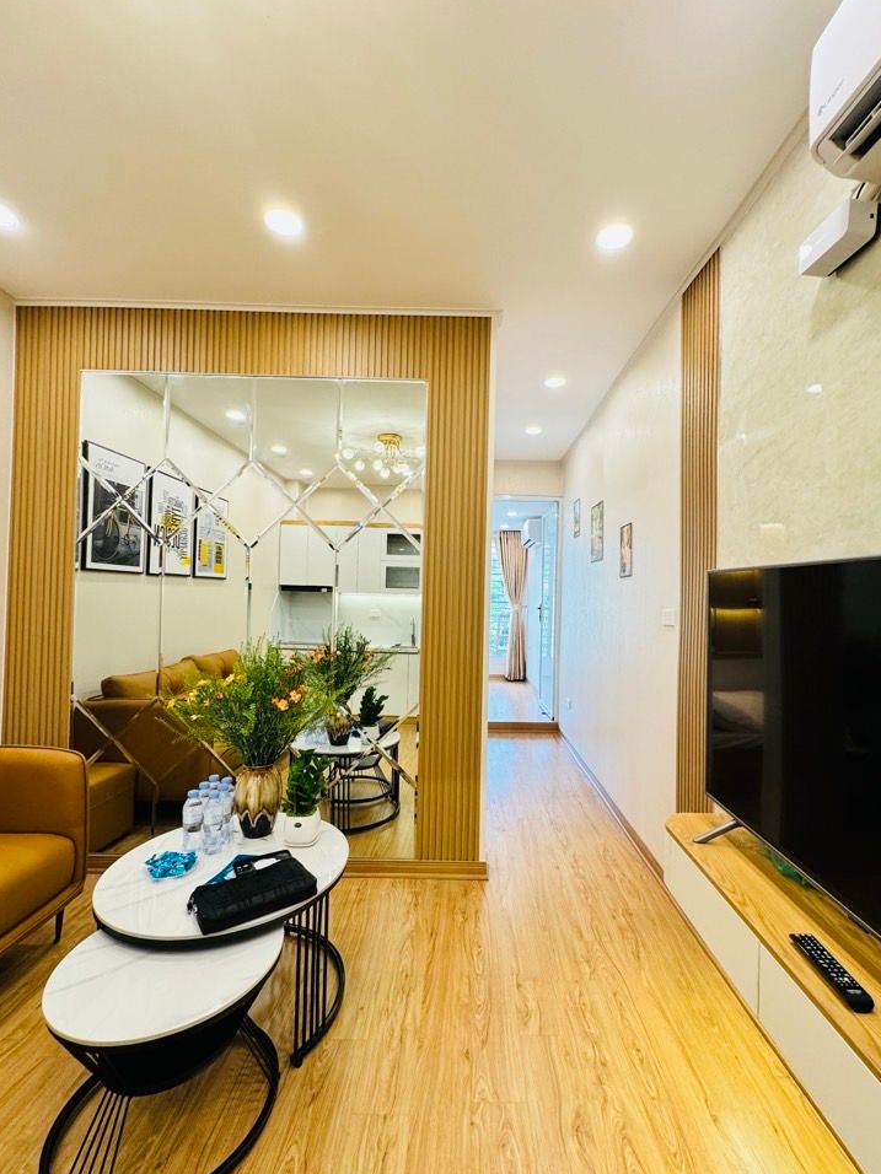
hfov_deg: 81.6
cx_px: 469
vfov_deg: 98.2
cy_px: 596
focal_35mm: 15
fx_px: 509
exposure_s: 1/100
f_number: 2.2
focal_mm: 2.22
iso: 200
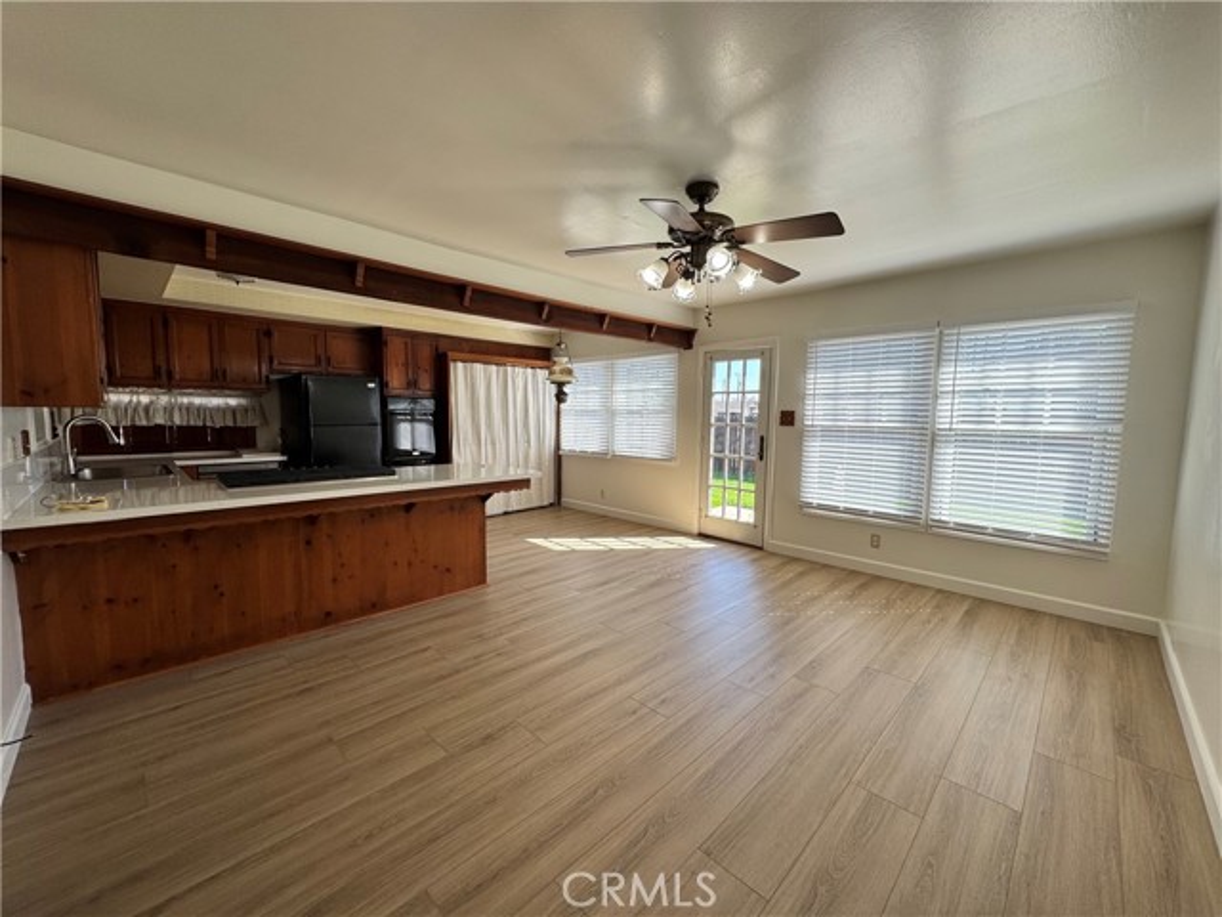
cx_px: 611
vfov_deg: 85.7
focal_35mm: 14
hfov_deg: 102.1
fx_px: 494
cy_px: 458
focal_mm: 2.22
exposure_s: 1/154
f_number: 2.2
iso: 40
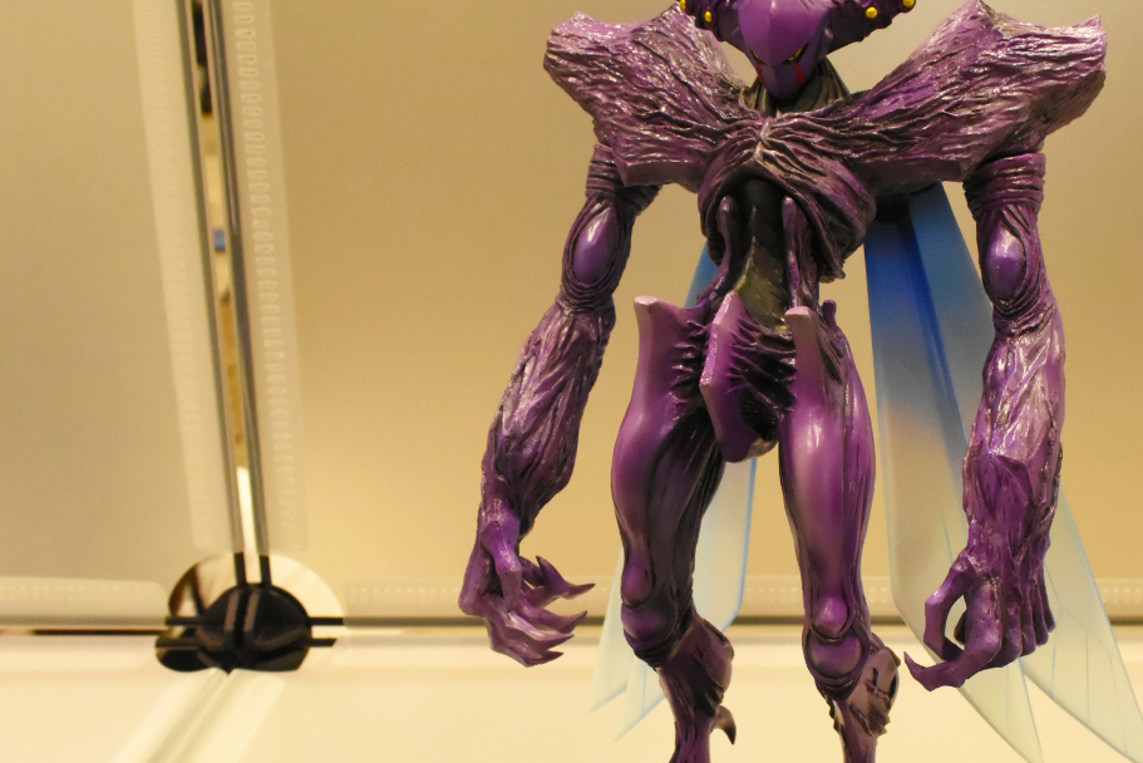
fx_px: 1524
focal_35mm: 48
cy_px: 497
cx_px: 803
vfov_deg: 28.0
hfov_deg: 40.4
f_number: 8
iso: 3200
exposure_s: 1/60
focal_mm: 18
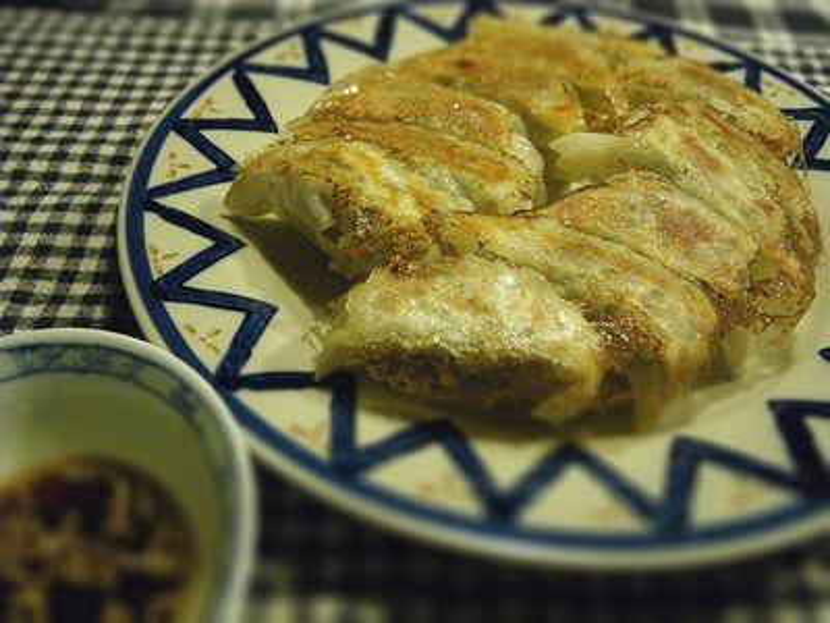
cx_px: 415
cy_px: 312
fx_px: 815
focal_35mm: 34
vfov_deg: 41.8
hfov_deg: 54.0
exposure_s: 1/20
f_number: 3.8
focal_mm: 6.1
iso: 800
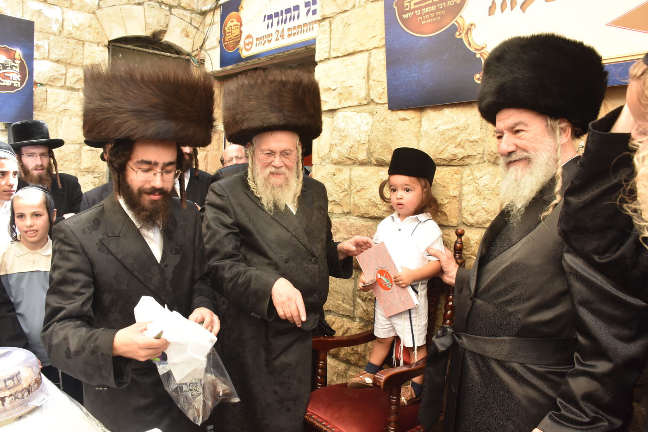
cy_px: 216
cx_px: 324
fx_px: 486
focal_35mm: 27
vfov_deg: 47.9
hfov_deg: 67.4
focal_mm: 18
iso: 1000
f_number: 8
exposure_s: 1/160
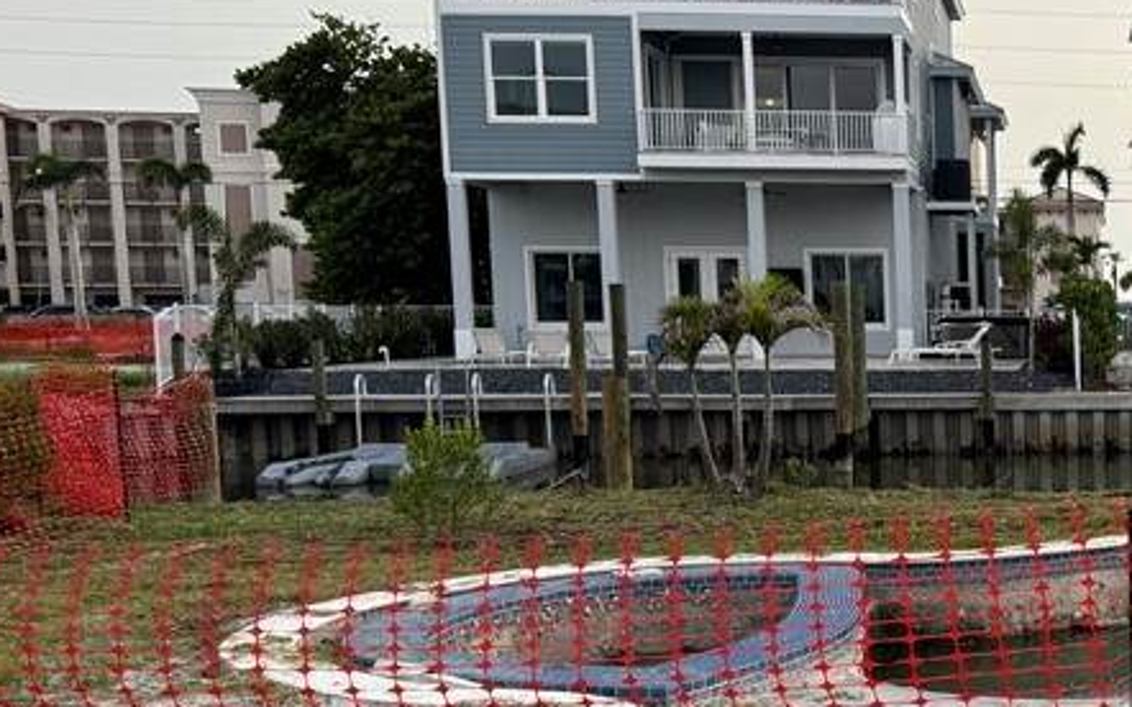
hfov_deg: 30.9
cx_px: 1237
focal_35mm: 59
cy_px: 558
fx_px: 1820
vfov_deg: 21.7
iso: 200
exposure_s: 1/115
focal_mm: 6.76
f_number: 1.78
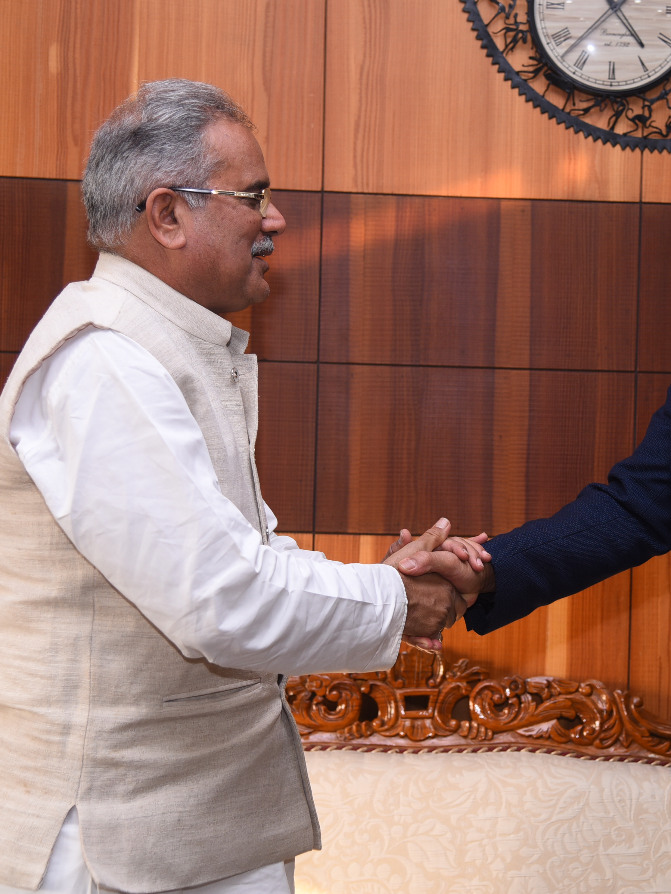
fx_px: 1886
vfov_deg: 26.7
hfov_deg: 20.1
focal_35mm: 73
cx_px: 482
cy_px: 442
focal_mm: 50
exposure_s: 1/200
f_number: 4
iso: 400
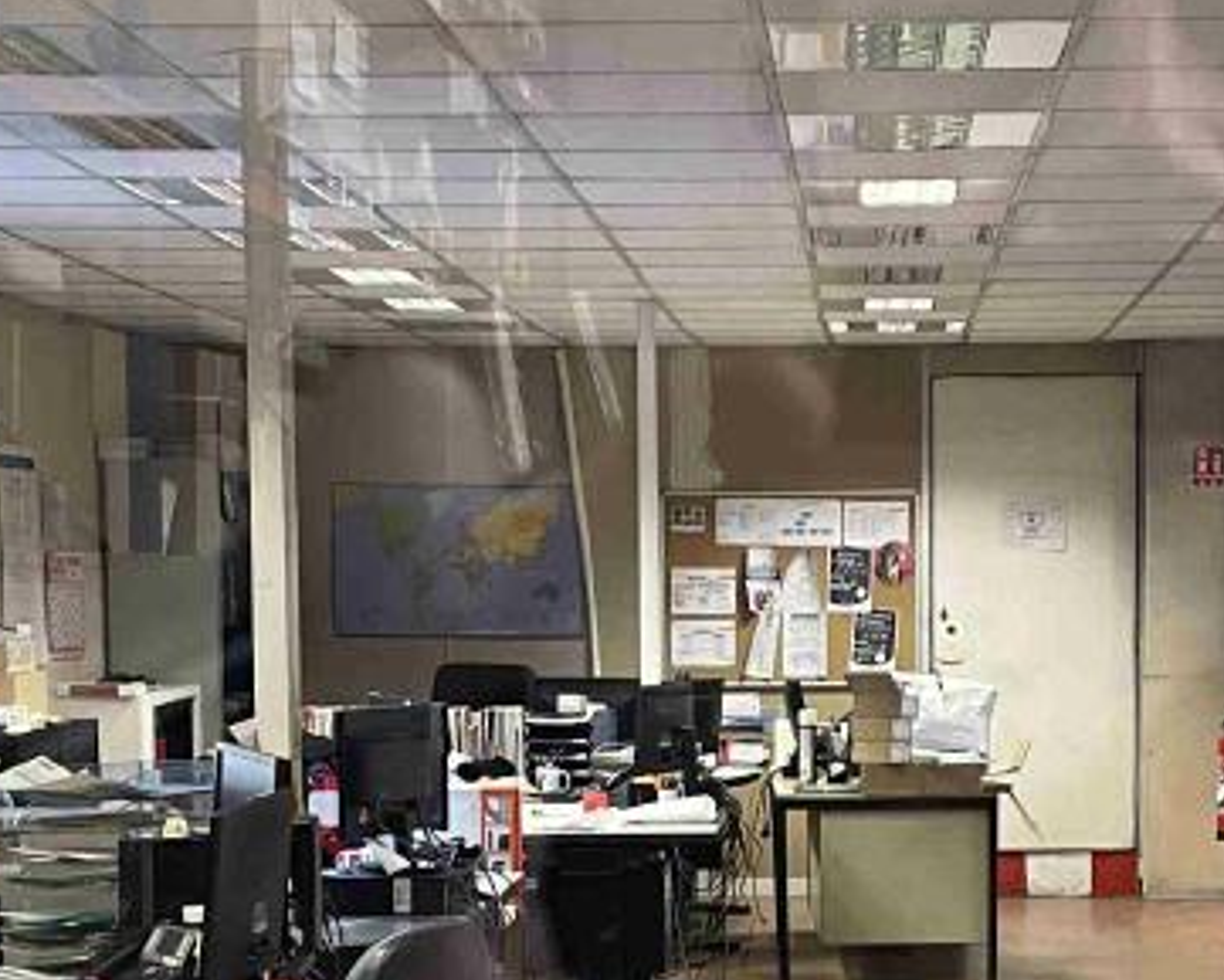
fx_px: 3261
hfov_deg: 21.2
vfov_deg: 16.8
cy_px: 956
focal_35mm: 90
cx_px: 763
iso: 100
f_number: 1.6
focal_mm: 4.2
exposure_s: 1/50
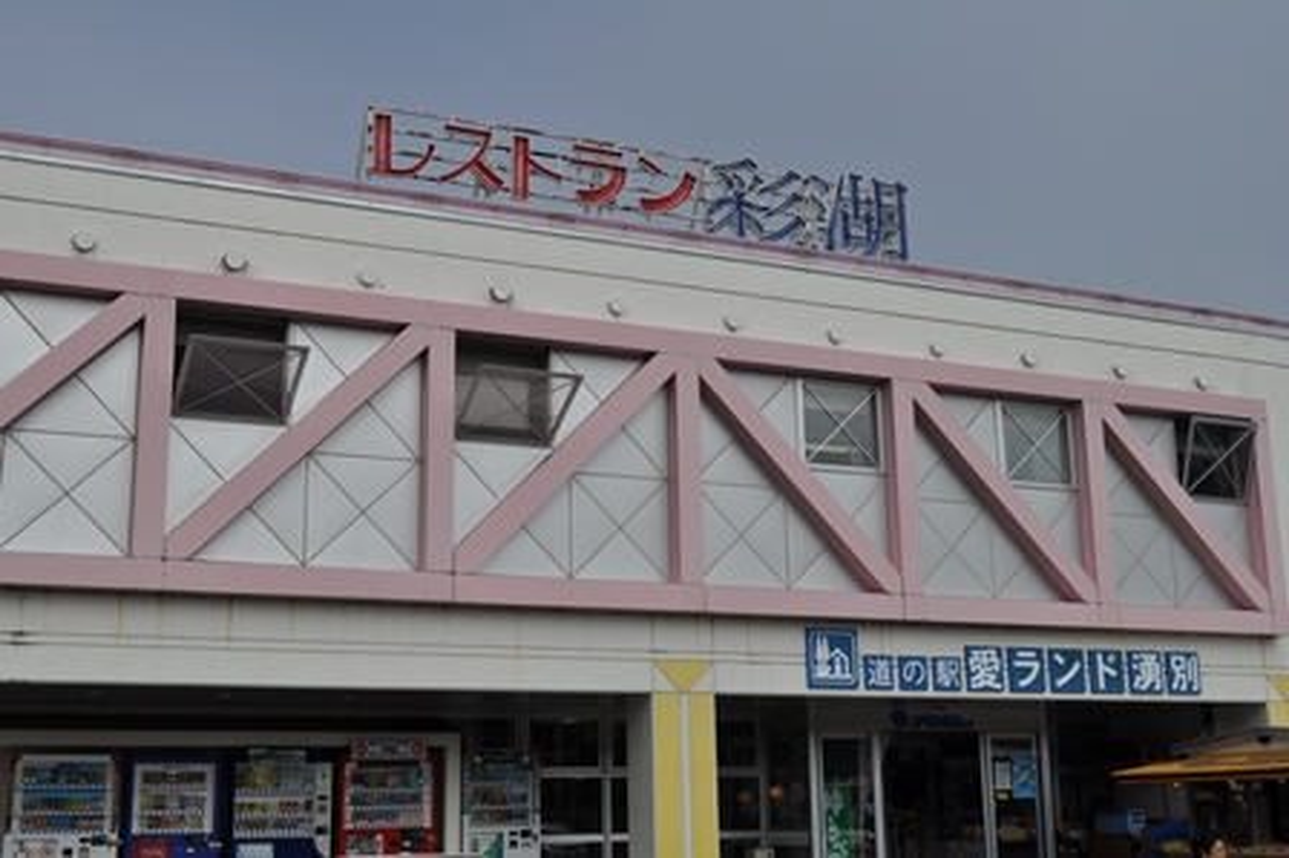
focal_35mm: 45
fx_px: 1610
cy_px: 429
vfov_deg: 29.8
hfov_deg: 43.6
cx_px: 644
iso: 200
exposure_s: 1/500
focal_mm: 30
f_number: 11
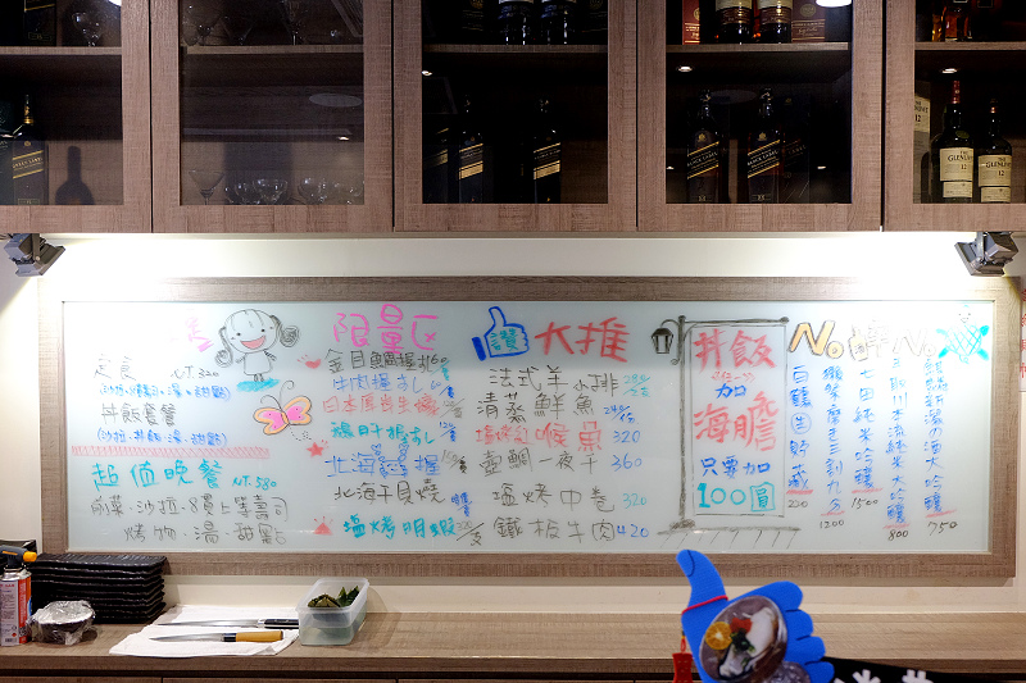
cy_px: 342
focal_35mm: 30
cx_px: 513
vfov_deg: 43.6
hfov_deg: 61.9
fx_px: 855
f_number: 3.8
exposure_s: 1/50
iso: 1600
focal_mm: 20.1
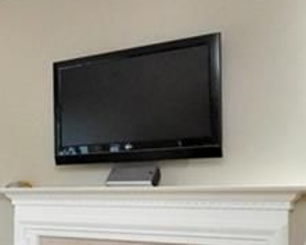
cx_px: -134
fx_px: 589
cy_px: 185
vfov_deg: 23.3
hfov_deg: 23.9
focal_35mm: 65
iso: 1600
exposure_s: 1/125
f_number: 4
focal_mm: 10
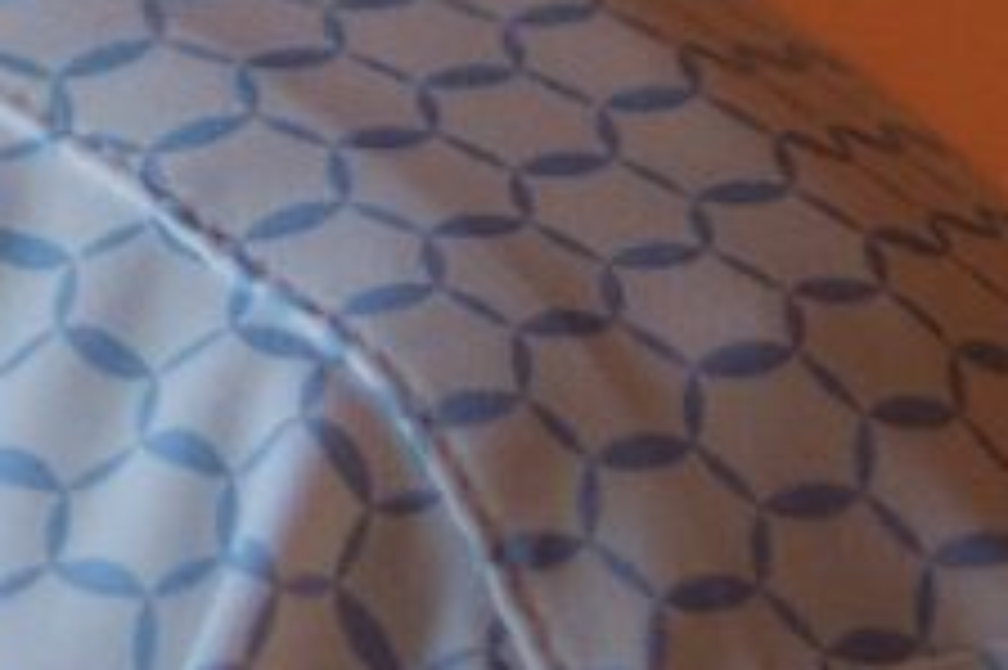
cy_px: -1443
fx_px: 16563
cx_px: -2621
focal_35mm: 592
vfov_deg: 2.3
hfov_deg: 3.4
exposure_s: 1/550
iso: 800
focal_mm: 35
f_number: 1.4
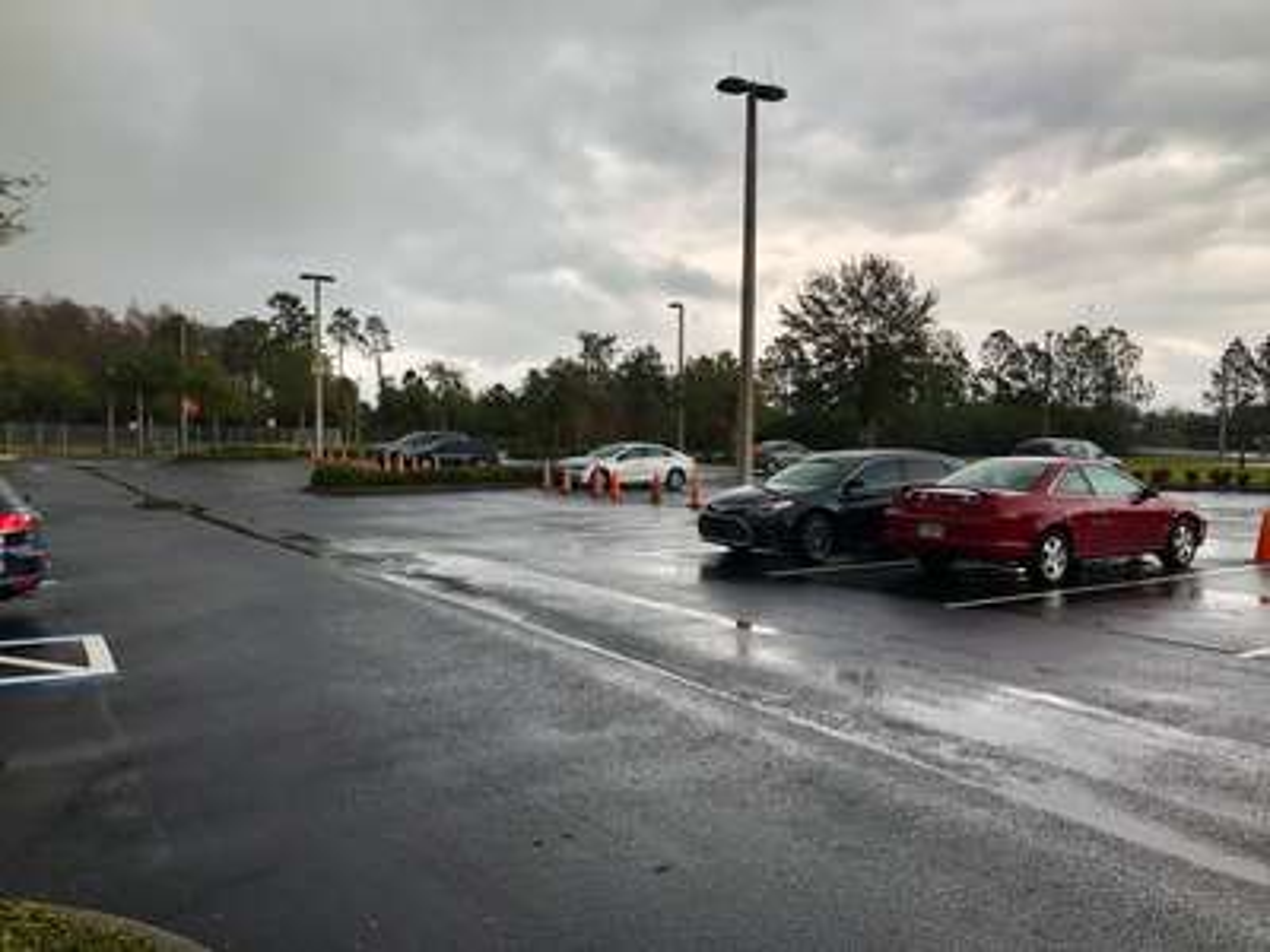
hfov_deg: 63.4
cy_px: 476
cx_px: 635
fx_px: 1027
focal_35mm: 28
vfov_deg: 49.7
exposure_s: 1/120
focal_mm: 4
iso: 25
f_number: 1.8
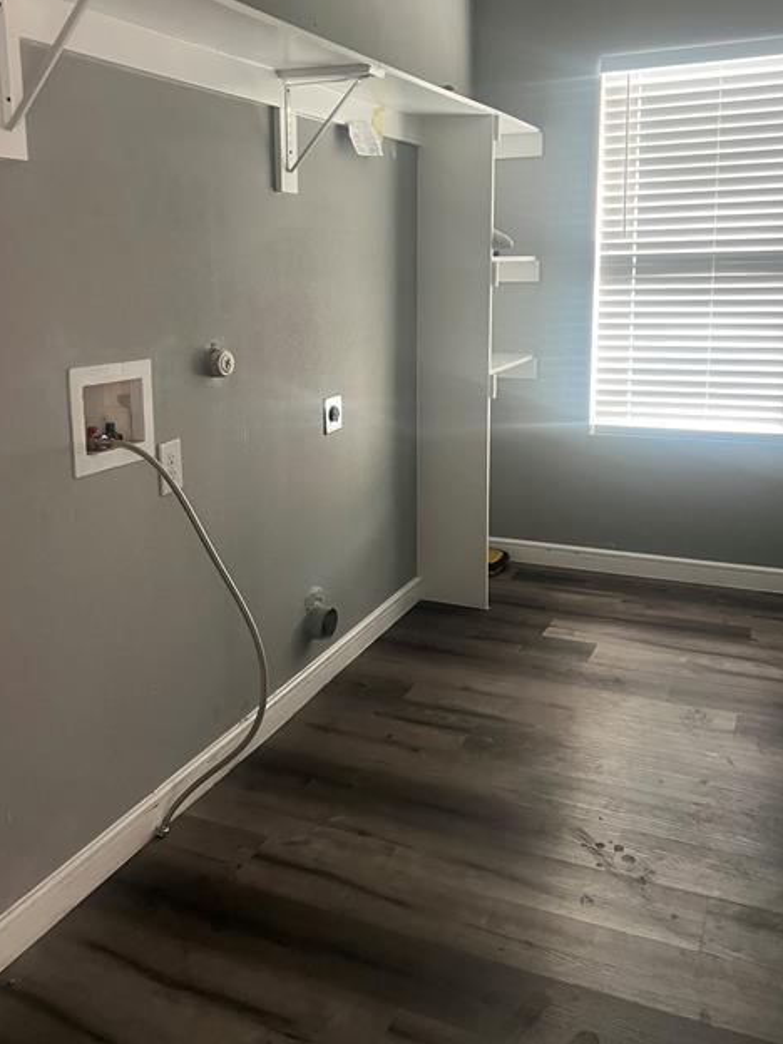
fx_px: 965
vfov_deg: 56.5
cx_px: 385
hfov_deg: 44.2
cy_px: 428
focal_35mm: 32
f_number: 1.5
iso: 200
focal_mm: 5.7
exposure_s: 1/60
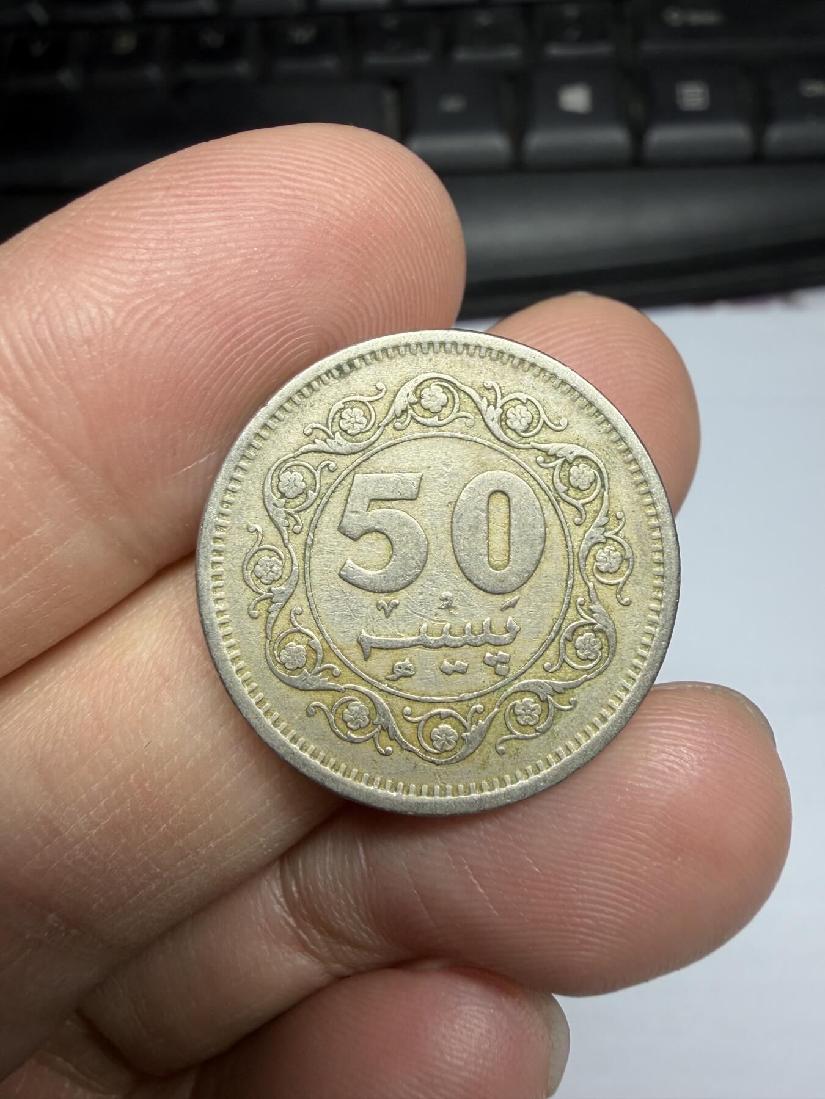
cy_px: 550
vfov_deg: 67.3
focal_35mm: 26
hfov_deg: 53.1
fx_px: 826
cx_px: 412
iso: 64
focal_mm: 2.22
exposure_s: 1/121
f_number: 2.2
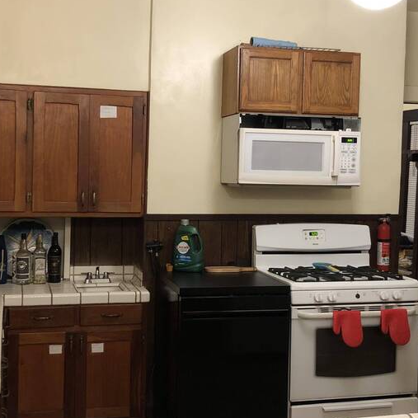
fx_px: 683
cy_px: 205
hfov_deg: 34.0
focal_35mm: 50
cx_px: 200
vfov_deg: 34.0
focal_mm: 4
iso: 100
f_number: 1.8
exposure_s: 1/9
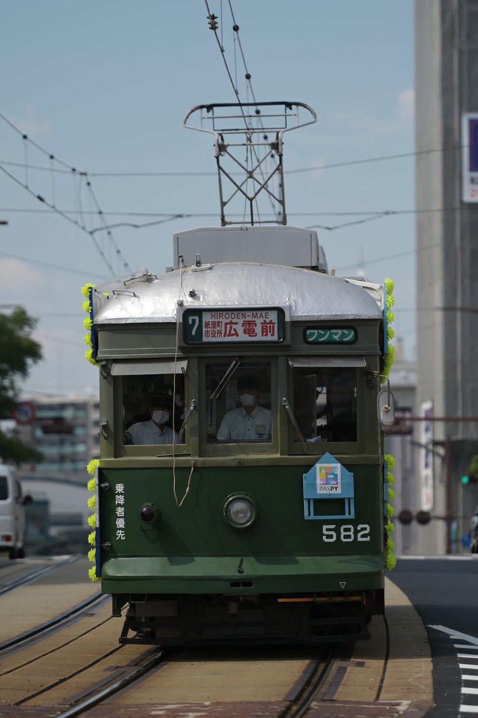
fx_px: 3488
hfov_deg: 7.8
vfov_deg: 11.8
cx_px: 239
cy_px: 359
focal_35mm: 175
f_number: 2.8
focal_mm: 175
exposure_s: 1/2000
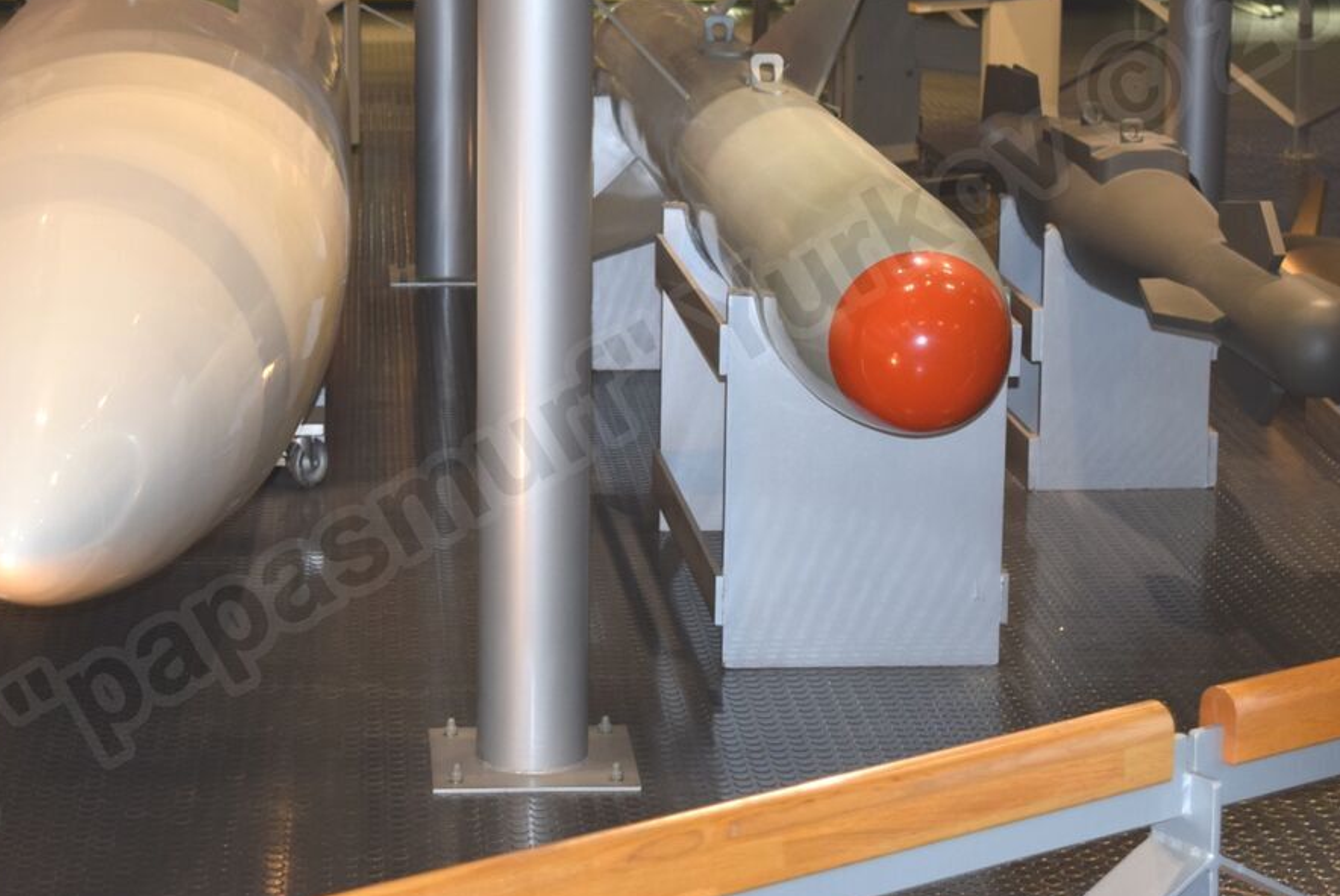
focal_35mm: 98
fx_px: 3640
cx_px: 540
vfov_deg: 14.0
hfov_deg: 20.8
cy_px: 255
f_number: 5
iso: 800
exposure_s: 1/100
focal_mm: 45
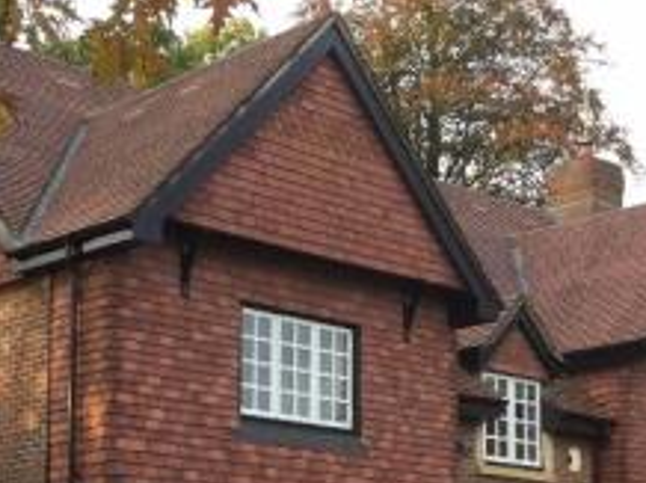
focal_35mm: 83
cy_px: 499
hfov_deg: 23.5
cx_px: 242
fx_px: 1547
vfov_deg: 17.3
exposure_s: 1/100
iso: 40
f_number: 2.4
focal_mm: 3.3
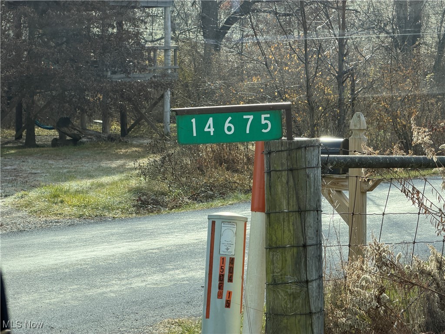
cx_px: 222
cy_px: 167
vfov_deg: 14.8
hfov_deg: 19.6
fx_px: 1286
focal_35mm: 100
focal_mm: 16.89
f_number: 2.8
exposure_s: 1/121
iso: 80
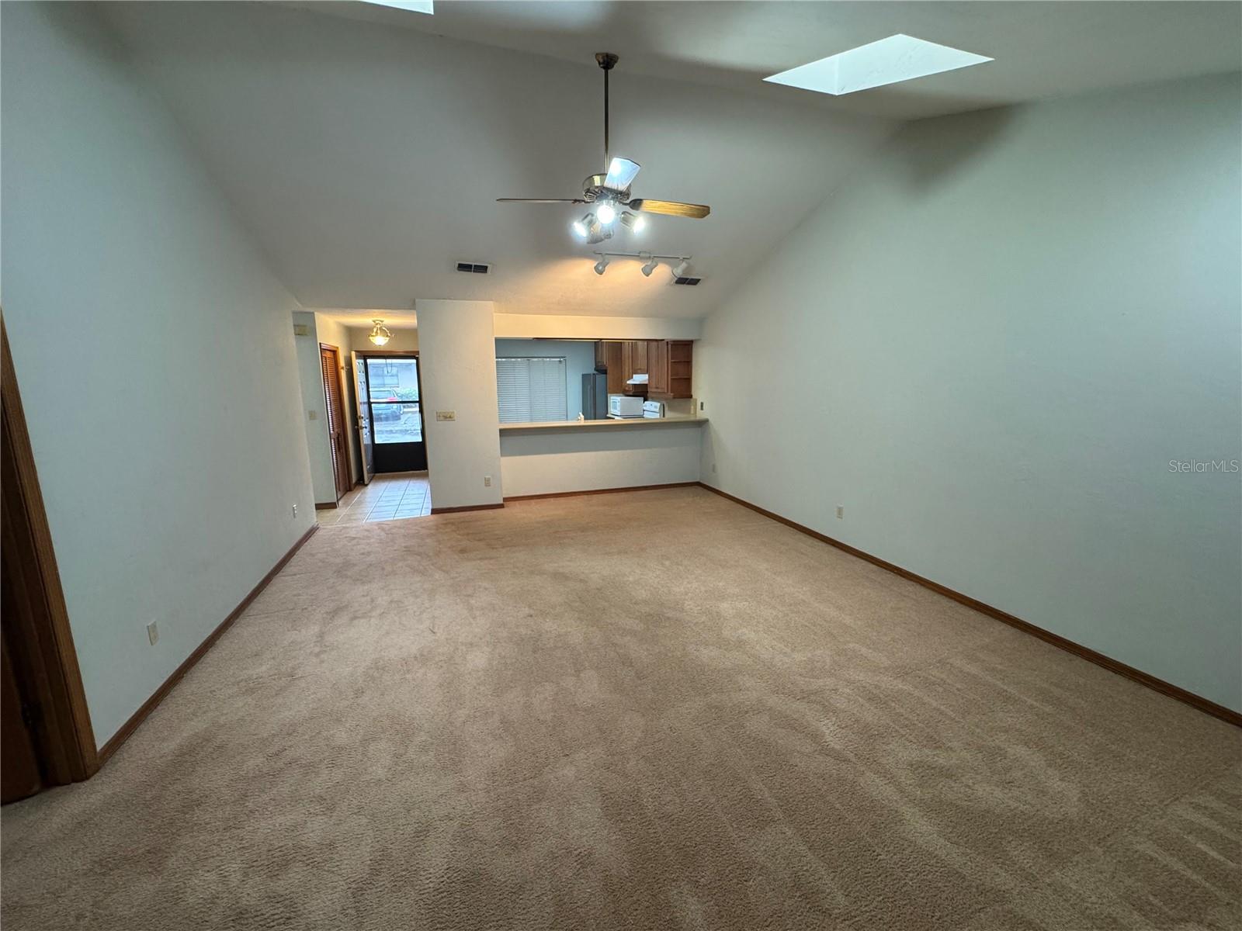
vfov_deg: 85.7
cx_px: 621
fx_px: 502
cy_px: 466
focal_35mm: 14
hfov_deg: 102.1
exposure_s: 1/60
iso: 250
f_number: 2.2
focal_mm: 2.22
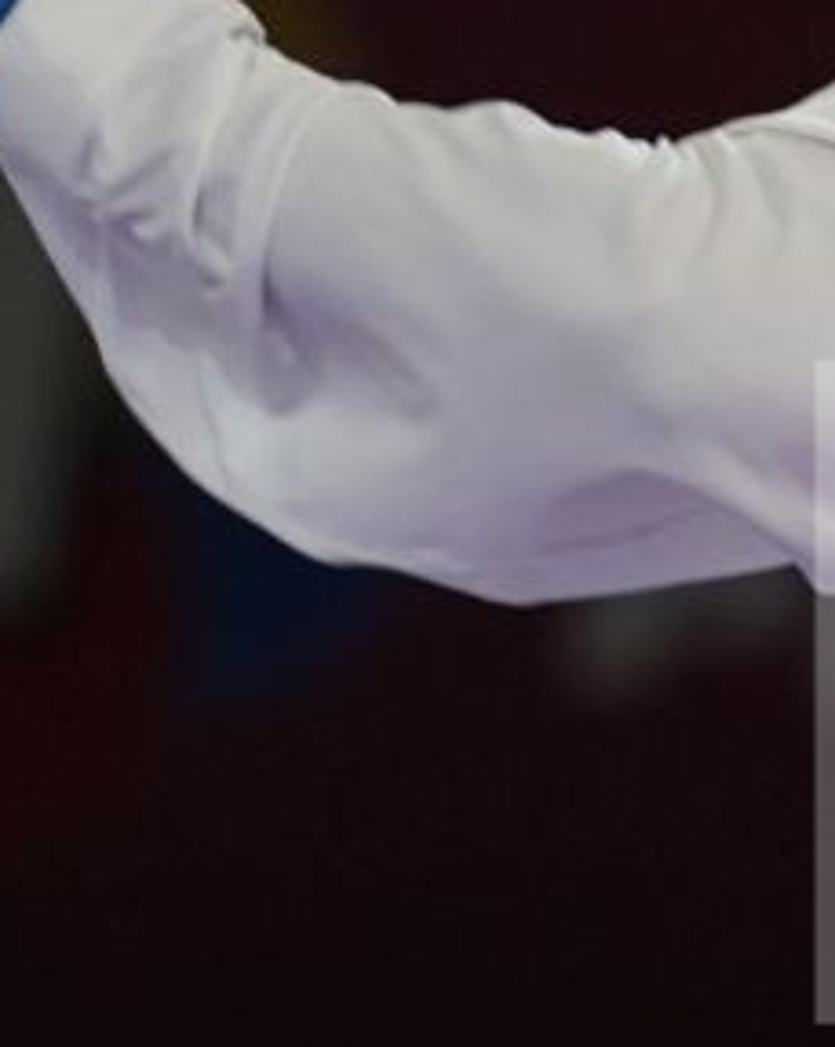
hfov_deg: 1.3
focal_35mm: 1179
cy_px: 693
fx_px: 36479
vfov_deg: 1.6
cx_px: -80
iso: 1600
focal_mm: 200
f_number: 2.8
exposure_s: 1/1000
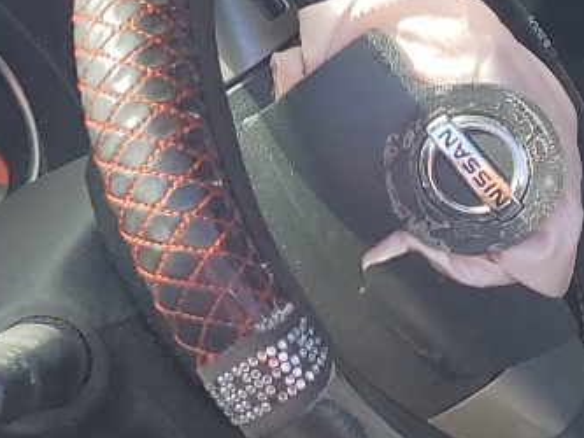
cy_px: 119
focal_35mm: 125
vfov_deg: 11.8
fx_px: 2110
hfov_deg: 14.0
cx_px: 1045
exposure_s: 1/625
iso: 50
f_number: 1.5
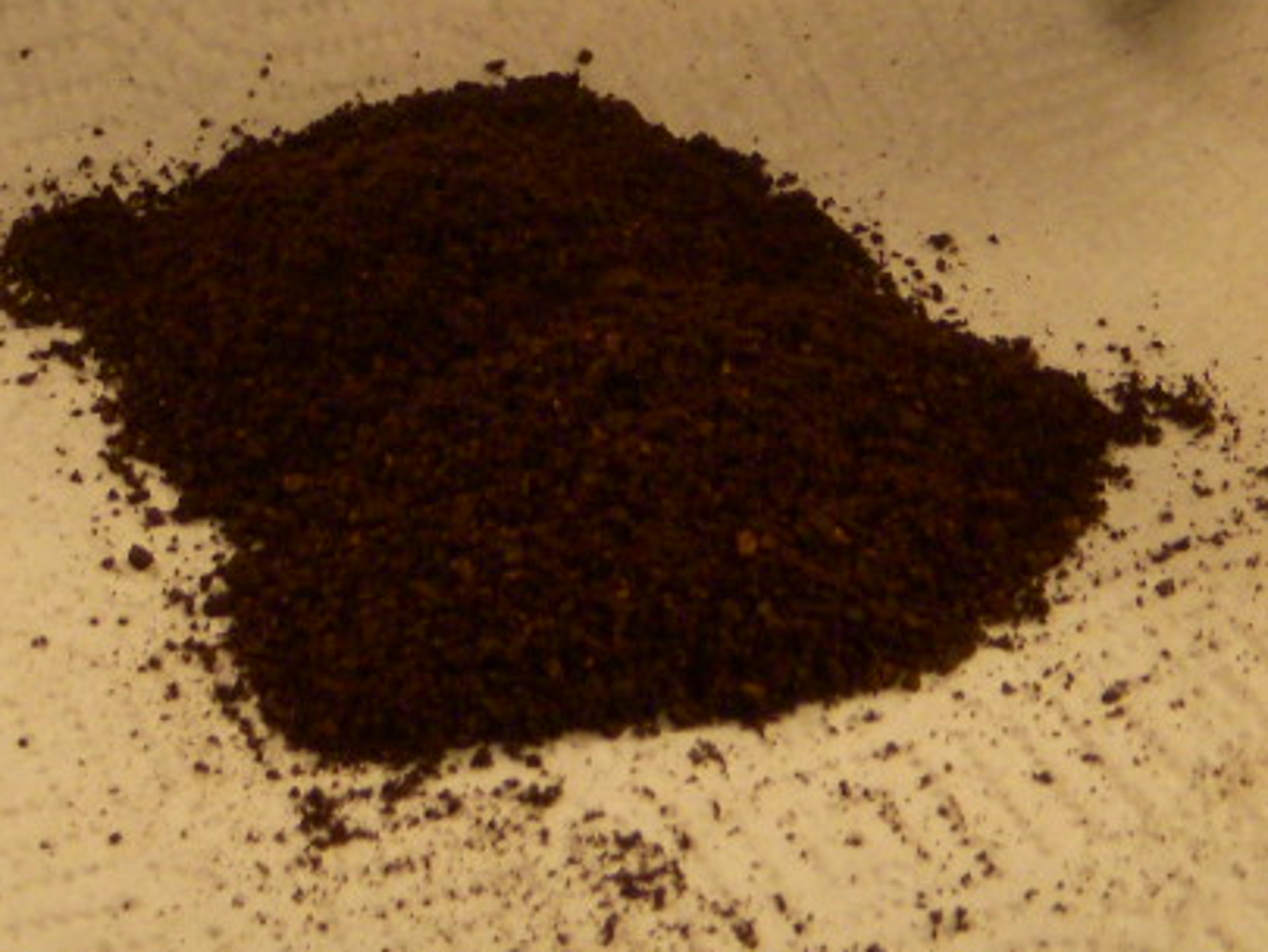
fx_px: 6119
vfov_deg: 8.8
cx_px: 335
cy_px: -153
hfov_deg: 11.8
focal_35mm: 167
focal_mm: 11
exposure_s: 1/13
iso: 250
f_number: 3.7
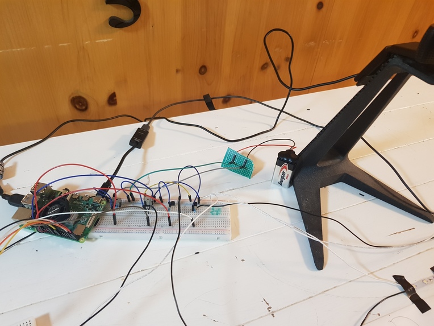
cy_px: 163
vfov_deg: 53.1
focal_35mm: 26
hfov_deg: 67.3
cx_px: 217
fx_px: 326
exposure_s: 1/20
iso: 250
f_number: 1.7
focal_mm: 4.3
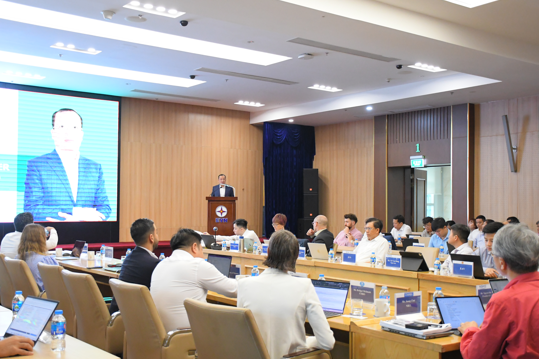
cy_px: 181
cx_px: 265
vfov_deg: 31.9
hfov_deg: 46.4
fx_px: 629
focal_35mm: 42
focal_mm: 26
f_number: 3.8
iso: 5000
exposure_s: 1/160
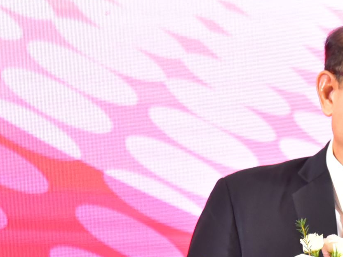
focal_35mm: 390
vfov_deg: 3.8
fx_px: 3864
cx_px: 405
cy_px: 254
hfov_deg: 5.1
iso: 6400
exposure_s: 1/200
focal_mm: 135
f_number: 6.3
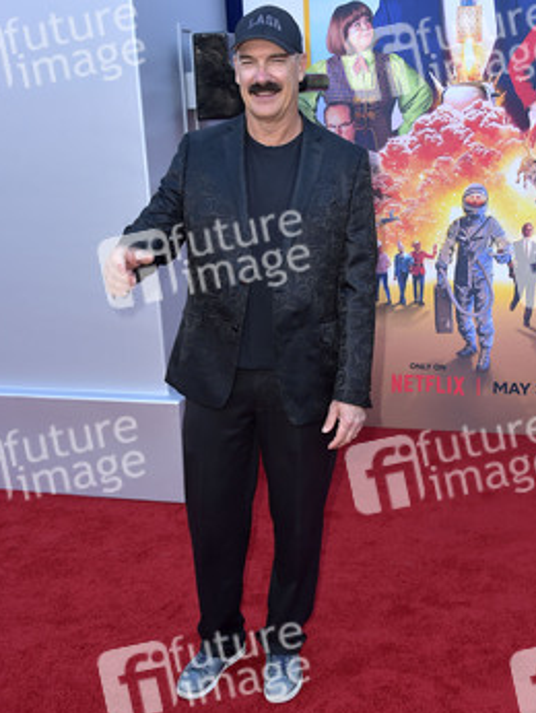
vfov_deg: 46.8
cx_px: 265
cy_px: 363
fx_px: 825
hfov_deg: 36.0
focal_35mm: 40
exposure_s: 1/250
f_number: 6.3
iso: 320
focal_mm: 36
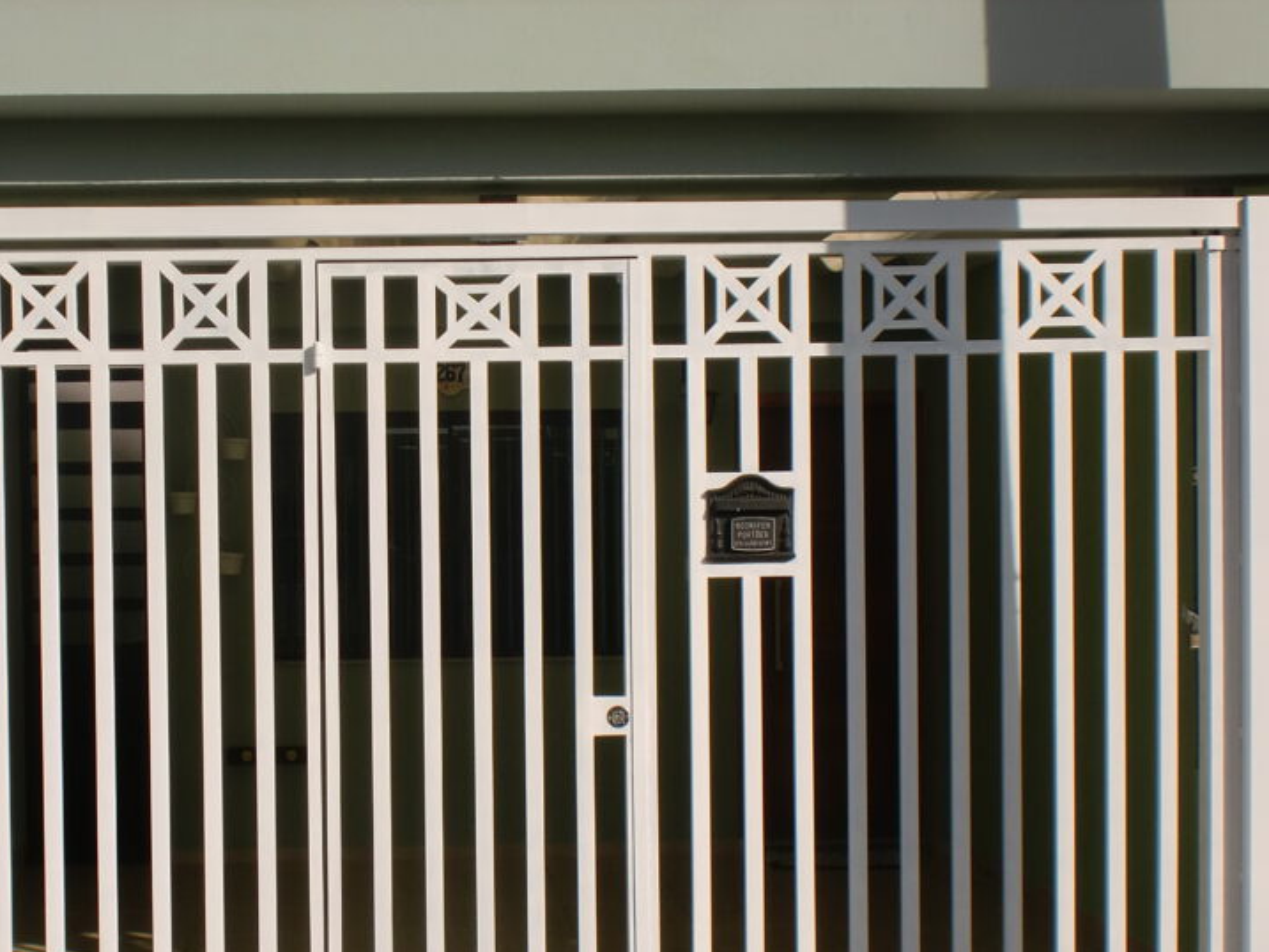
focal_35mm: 50
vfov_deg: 29.0
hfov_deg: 37.8
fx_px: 1833
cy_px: 605
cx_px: 435
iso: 64
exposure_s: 1/500
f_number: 5.6
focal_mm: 6.3
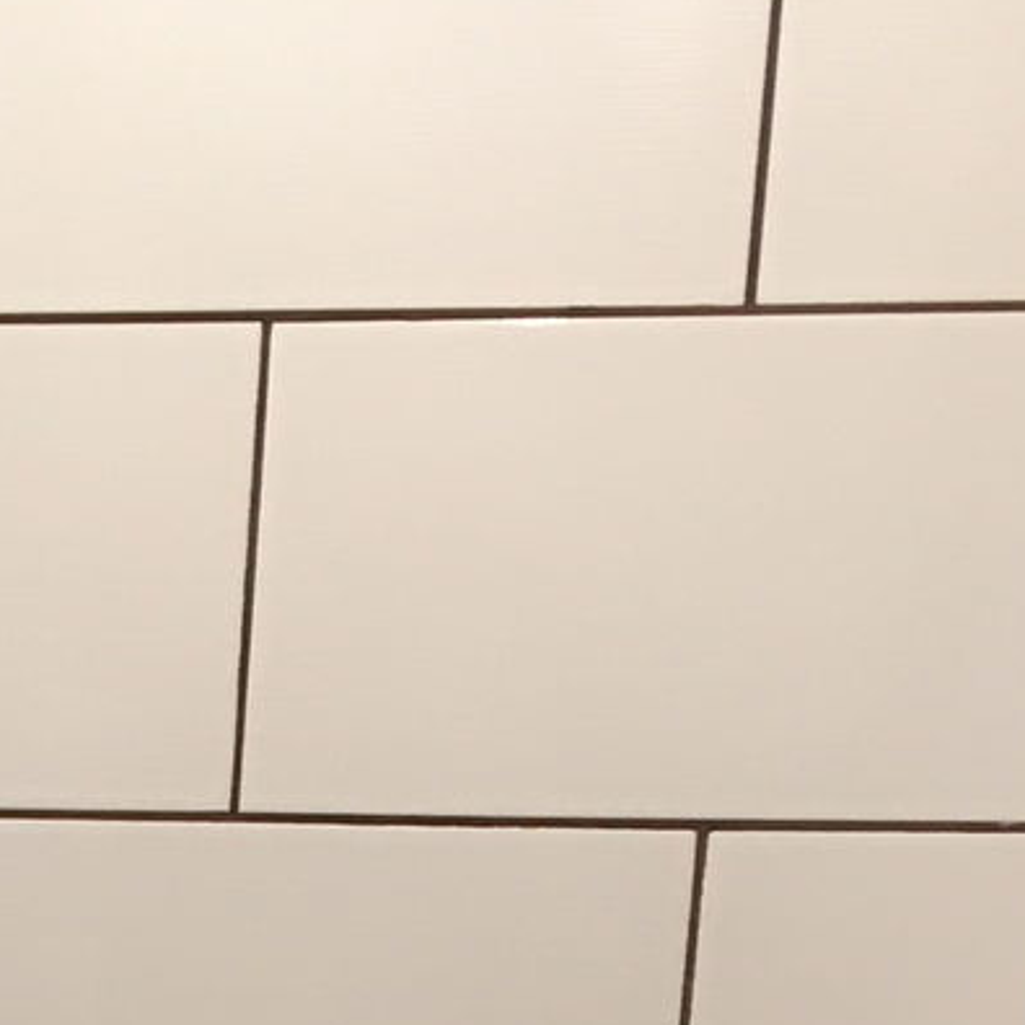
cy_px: 2310
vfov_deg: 11.0
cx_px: -313
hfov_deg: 12.3
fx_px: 4623
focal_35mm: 138
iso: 80
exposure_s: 1/33
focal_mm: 4.15
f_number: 2.2
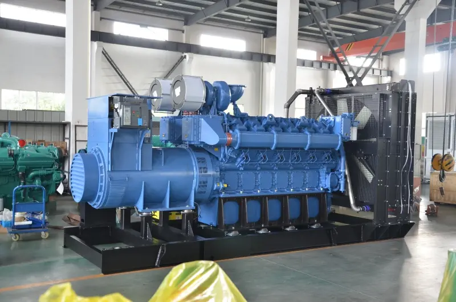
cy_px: 151
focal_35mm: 42
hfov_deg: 46.5
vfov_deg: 31.8
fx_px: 531
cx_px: 228
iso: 400
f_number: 4
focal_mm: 28
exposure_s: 1/15
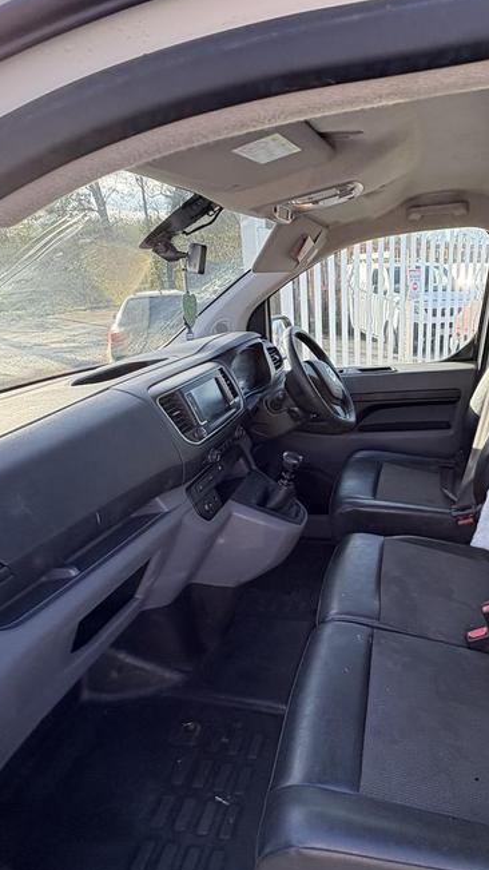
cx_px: 363
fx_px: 484
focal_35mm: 21
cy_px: 440
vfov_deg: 83.8
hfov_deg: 51.4
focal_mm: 2.22
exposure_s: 1/136
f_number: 2.2
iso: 64
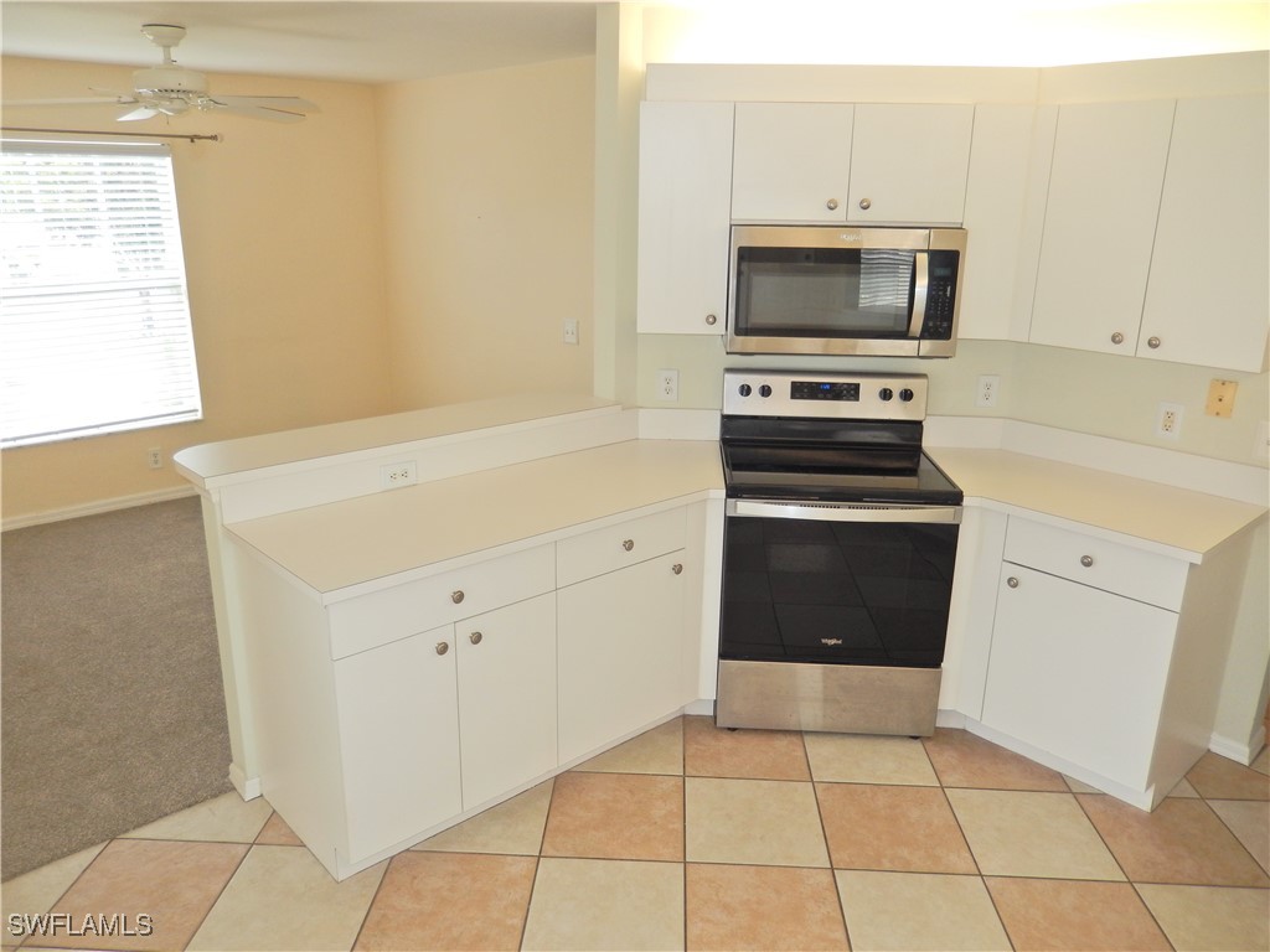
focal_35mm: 25
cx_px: 635
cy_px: 476
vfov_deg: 54.9
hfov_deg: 69.4
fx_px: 917
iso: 125
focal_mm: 4.5
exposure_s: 1/80
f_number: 3.4
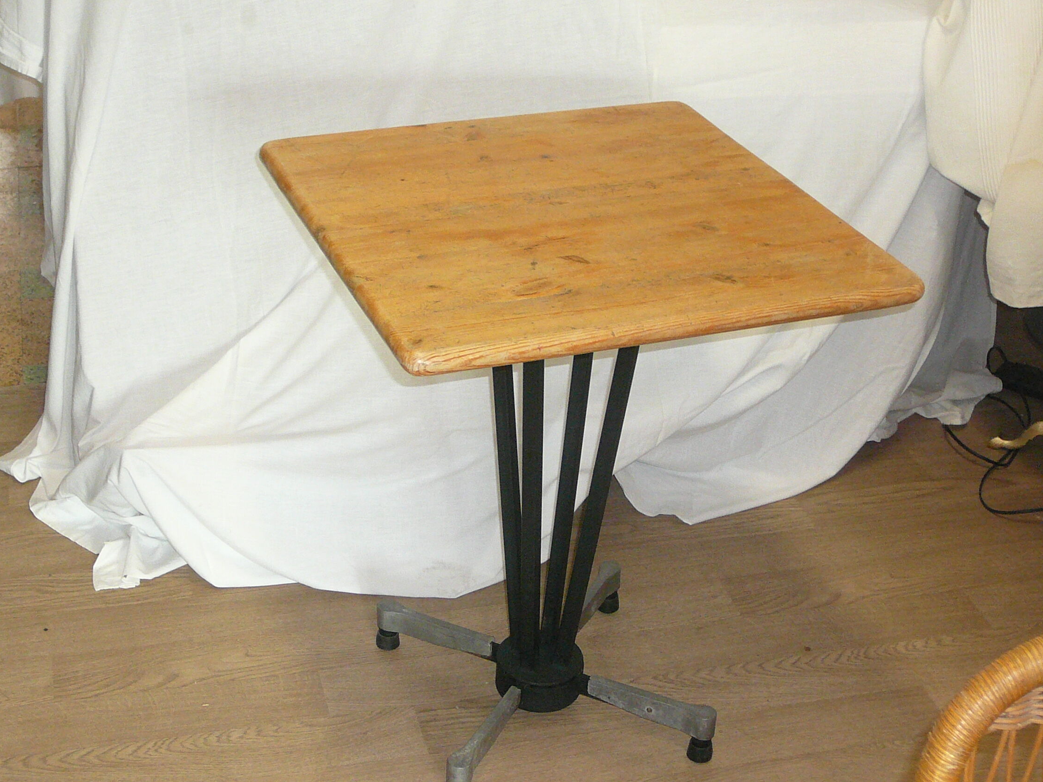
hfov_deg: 34.3
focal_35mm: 56
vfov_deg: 26.1
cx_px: 453
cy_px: 417
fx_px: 1687
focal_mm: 7.3
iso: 250
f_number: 3.4
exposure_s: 1/30
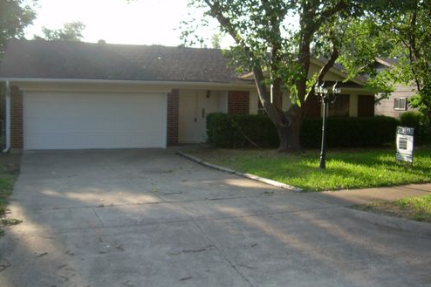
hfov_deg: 48.5
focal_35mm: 40
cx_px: 216
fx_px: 479
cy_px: 132
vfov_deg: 33.4
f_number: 2.8
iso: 50
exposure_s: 1/210
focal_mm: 6.3
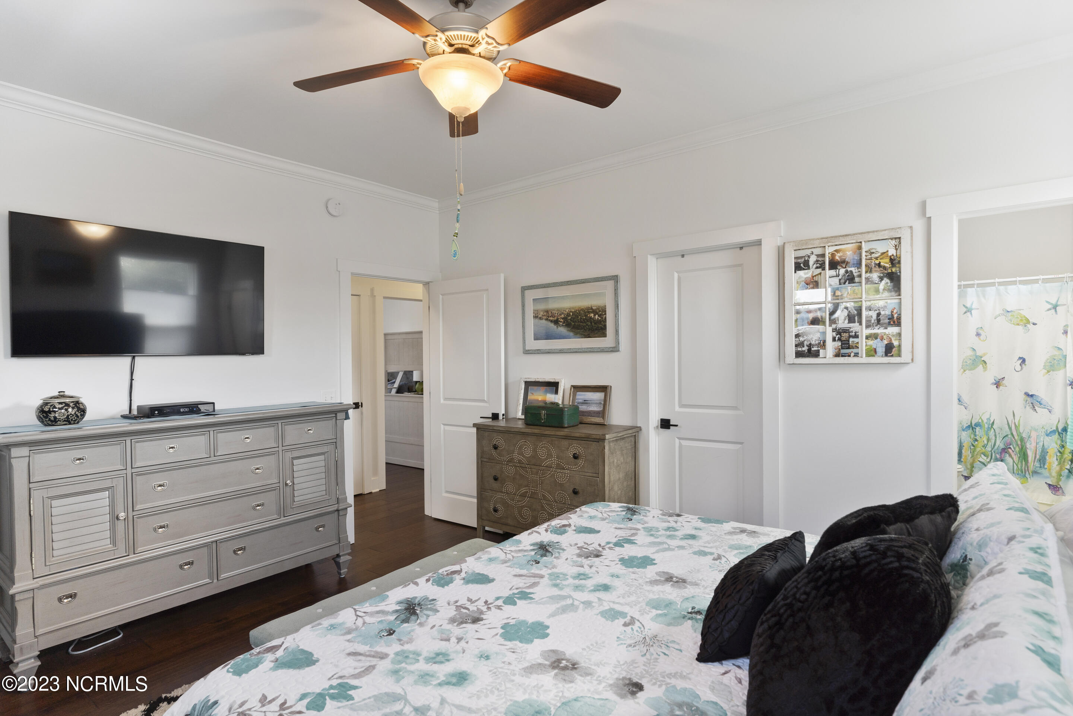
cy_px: 358
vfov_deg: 64.6
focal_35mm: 19
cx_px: 536
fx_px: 566
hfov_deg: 86.9
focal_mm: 19
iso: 250
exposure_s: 1/8
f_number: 8
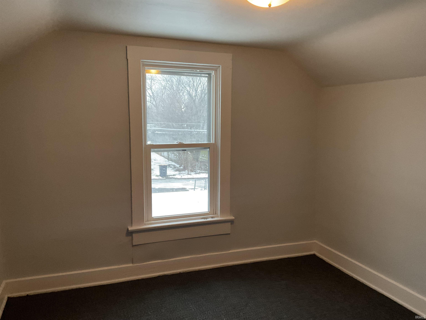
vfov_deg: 48.2
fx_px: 357
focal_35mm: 29
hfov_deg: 61.7
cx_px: 213
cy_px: 160
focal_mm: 3
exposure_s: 1/30
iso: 250
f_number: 1.8
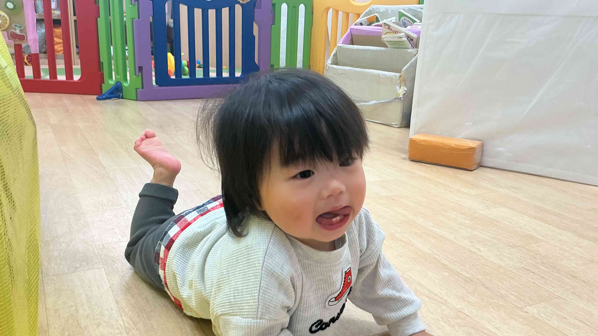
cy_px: 199
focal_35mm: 33
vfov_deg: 35.5
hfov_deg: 59.5
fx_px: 523
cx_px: 287
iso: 32
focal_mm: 3
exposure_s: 1/120
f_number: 1.8
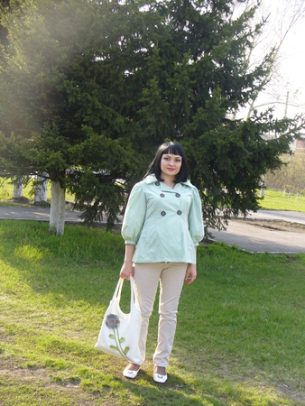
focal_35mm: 54
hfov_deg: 27.1
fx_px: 634
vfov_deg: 35.5
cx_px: 152
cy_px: 203
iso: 80
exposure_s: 1/160
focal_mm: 8.9
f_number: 3.1
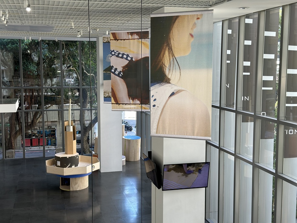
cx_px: 148
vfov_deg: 30.3
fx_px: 412
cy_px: 112
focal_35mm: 48
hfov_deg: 39.7
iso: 80
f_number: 1.78
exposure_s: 1/121
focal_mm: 6.86
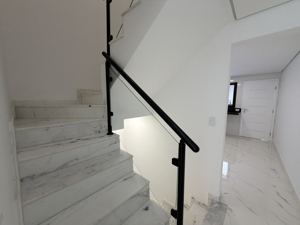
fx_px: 121
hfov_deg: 102.1
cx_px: 150
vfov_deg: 85.7
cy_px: 112
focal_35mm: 14
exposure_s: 1/120
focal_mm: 2.22
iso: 125
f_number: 2.2
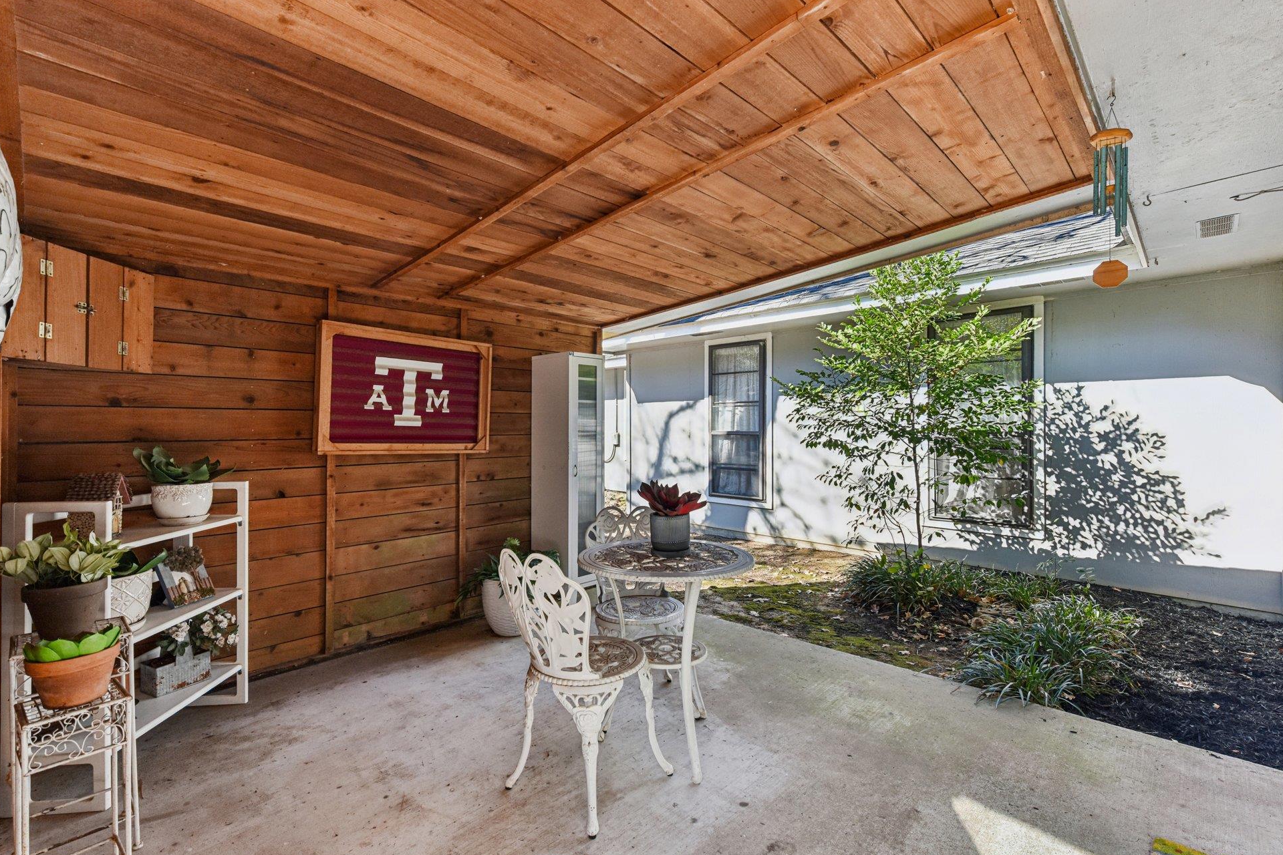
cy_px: 431
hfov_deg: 96.7
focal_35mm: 16
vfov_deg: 73.7
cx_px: 634
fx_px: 570
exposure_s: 1/125
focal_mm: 15
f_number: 8
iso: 400
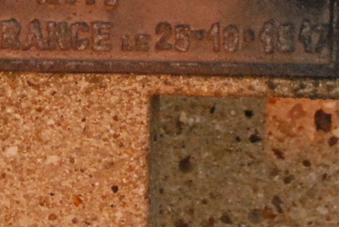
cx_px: 146
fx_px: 5254
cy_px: -145
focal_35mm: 557
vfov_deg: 2.5
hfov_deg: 3.7
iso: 1600
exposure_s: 1/500
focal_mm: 70
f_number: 7.1
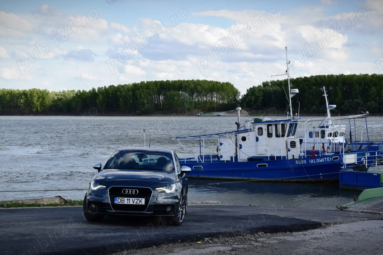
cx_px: 192
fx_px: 638
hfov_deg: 33.4
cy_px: 128
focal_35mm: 60
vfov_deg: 22.6
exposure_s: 1/320
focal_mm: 40
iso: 400
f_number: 11
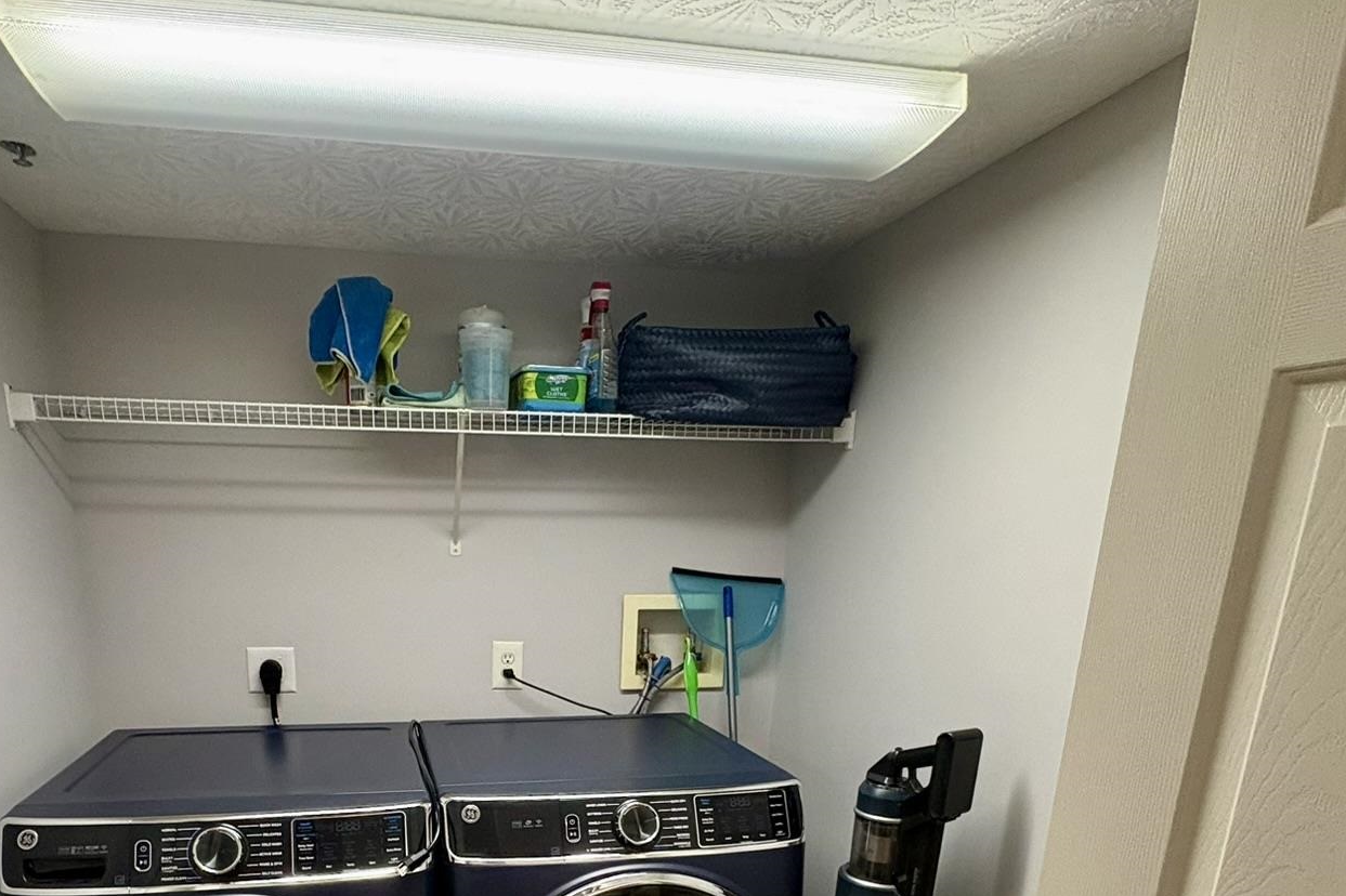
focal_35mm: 24
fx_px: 897
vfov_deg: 48.2
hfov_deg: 73.0
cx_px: 541
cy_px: 788
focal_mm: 2.22
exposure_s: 1/60
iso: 500
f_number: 2.2
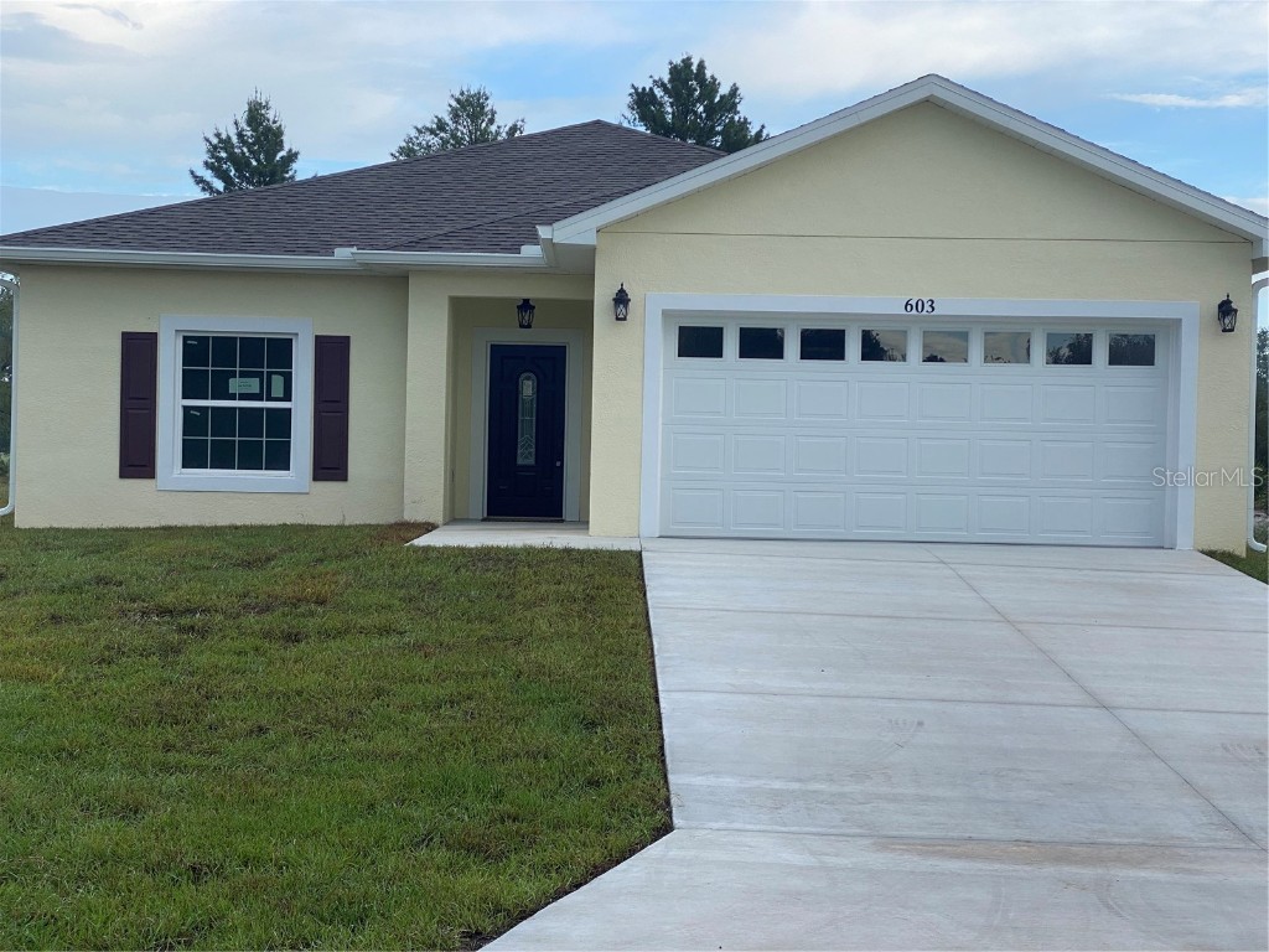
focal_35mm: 52
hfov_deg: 36.8
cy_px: 476
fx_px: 1906
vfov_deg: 28.0
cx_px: 634
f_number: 2
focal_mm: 6
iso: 20
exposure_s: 1/457
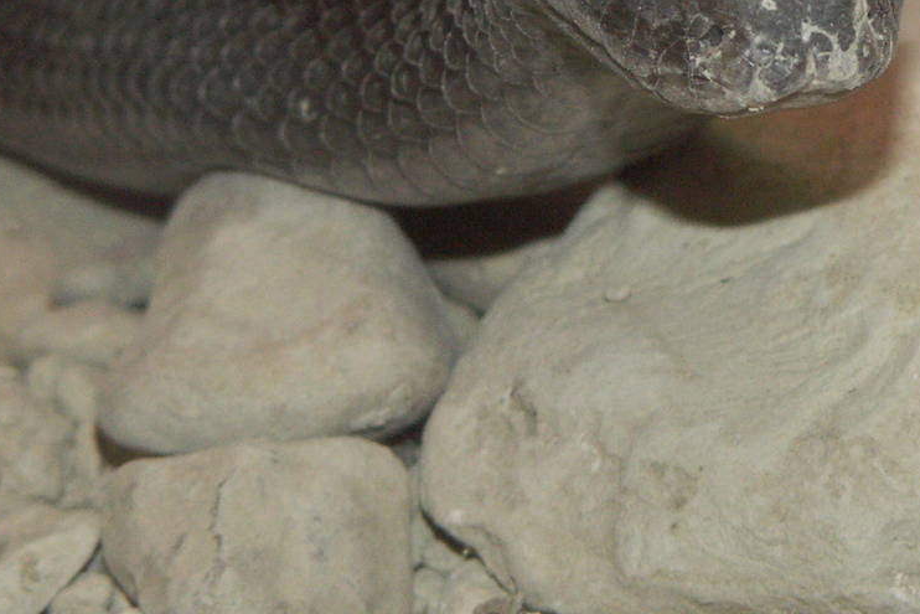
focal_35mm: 278
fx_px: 7105
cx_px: 780
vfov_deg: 4.9
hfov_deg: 7.4
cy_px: 48
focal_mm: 20.27
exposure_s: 1/40
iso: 160
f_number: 4
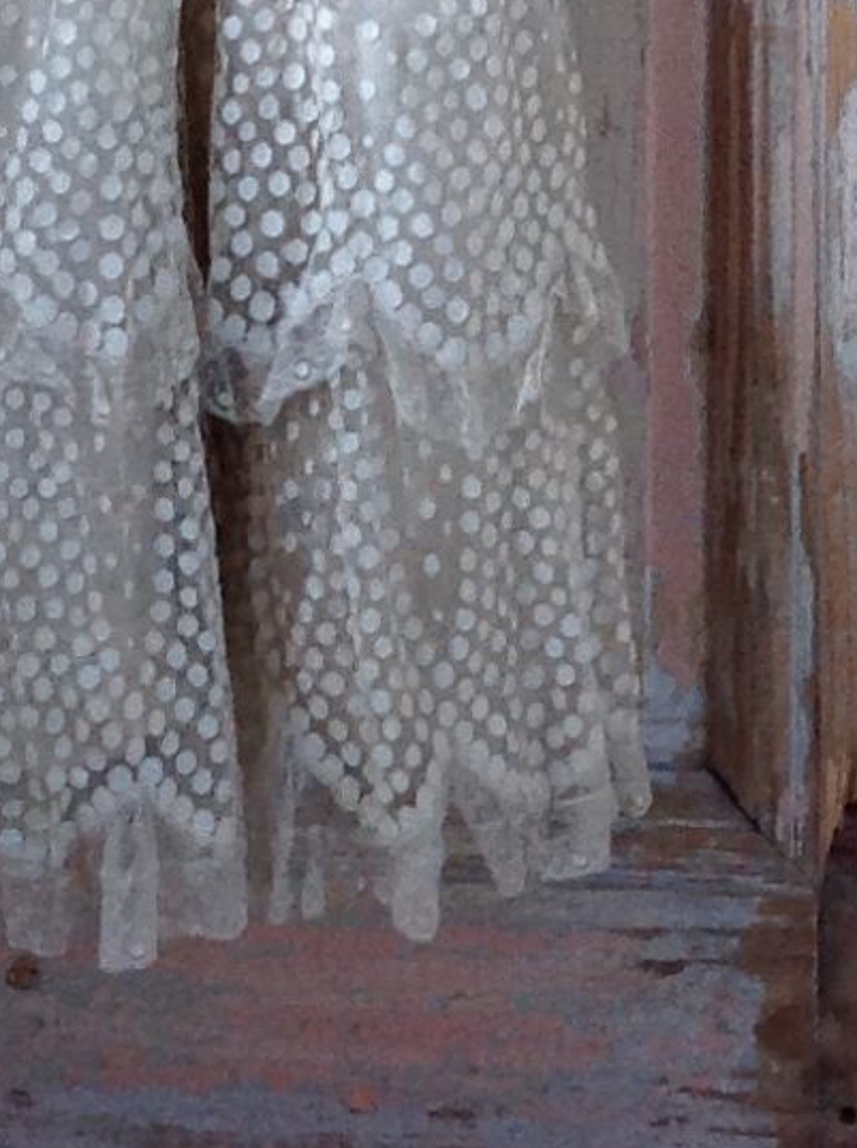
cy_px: -1571
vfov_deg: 10.3
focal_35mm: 167
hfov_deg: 8.8
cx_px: 1026
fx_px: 5528
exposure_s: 1/120
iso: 100
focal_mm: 4.28
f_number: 2.4
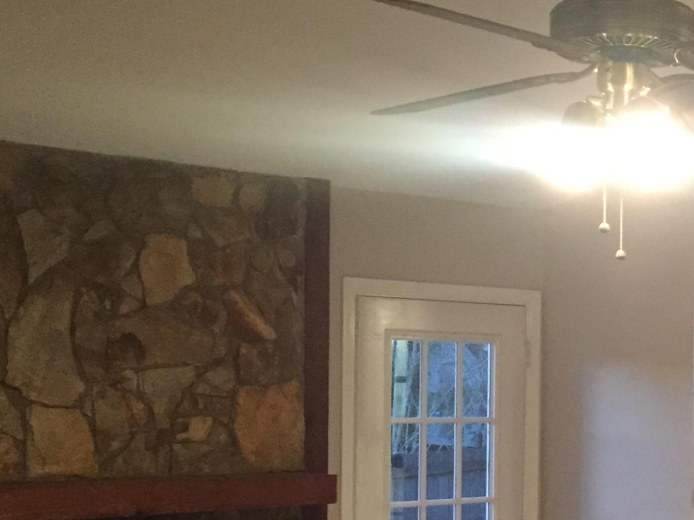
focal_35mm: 72
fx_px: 1443
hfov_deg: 25.4
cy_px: 387
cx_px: 724
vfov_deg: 20.3
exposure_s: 1/15
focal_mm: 4.15
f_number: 2.2
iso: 320
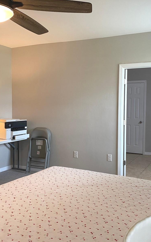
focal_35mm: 37
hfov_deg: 34.4
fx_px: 244
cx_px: 86
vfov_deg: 52.7
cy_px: 120
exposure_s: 1/60
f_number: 1.8
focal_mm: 4.25
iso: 80
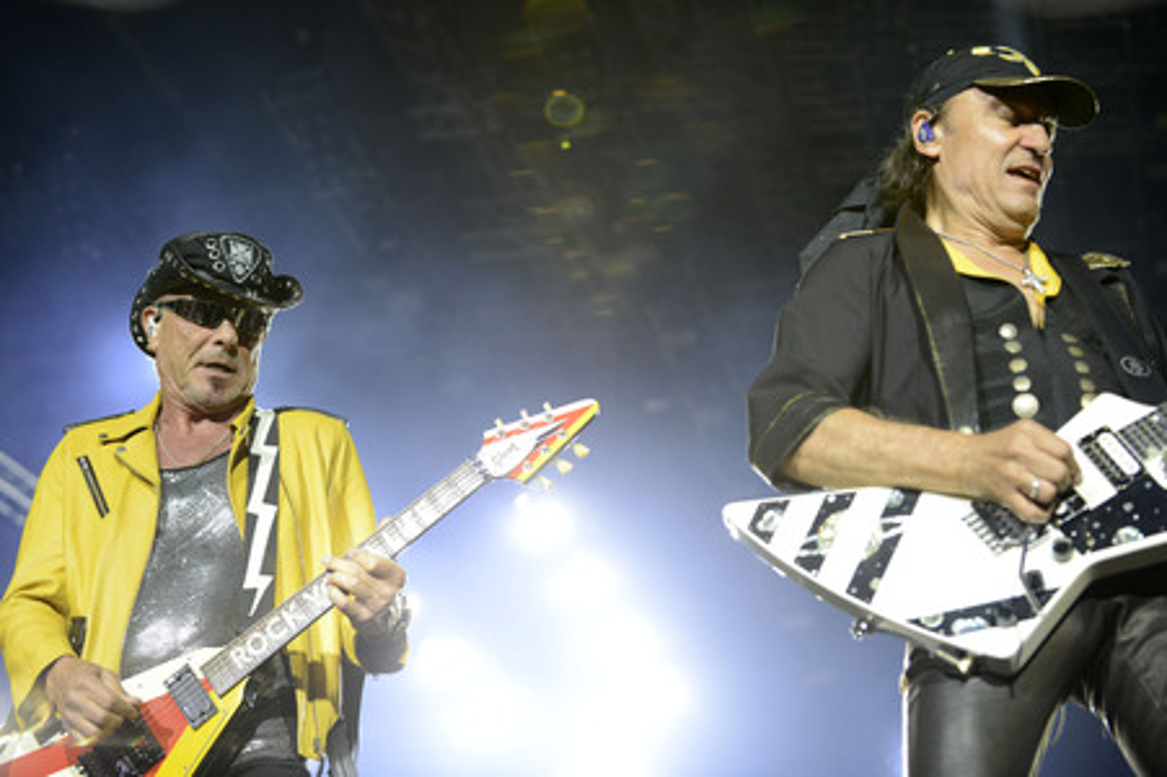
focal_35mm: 70
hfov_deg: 28.9
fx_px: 2267
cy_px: 388
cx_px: 584
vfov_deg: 19.4
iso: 1250
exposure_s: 1/640
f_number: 4
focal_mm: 70
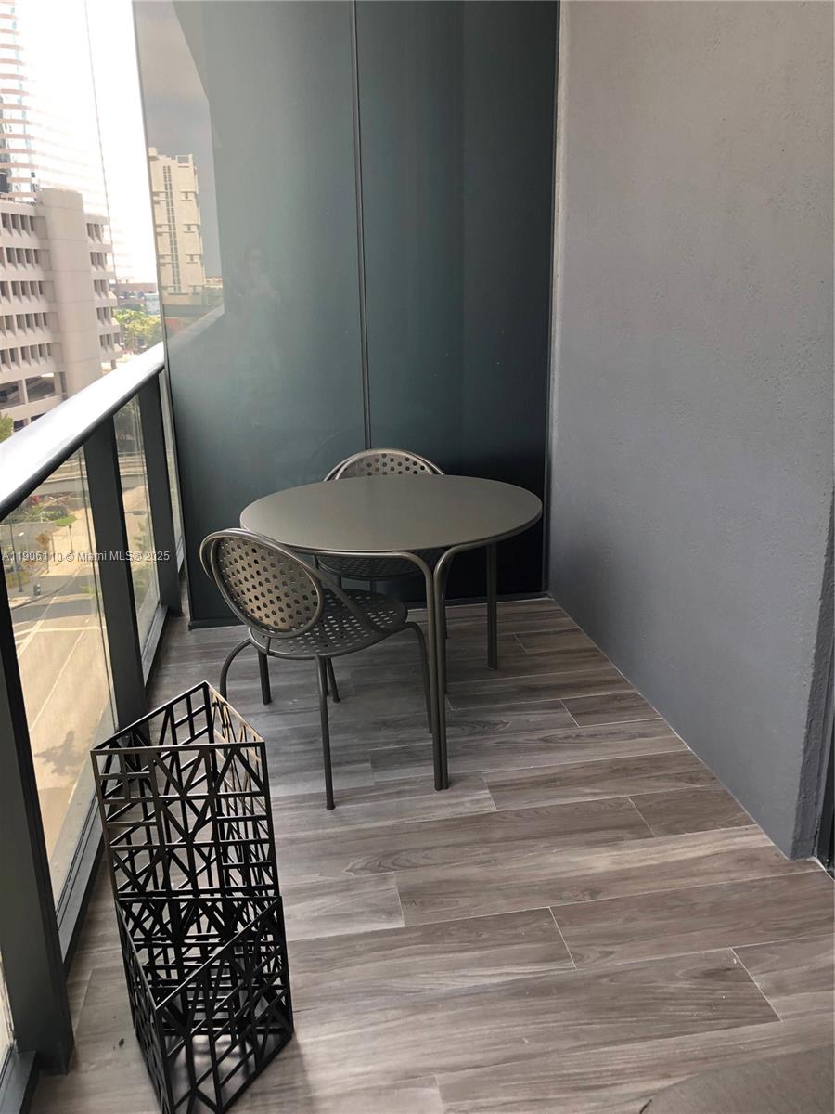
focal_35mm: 28
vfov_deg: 63.4
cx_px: 418
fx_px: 901
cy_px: 557
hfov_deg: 49.7
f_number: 1.8
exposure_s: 1/120
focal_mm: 3.99
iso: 40
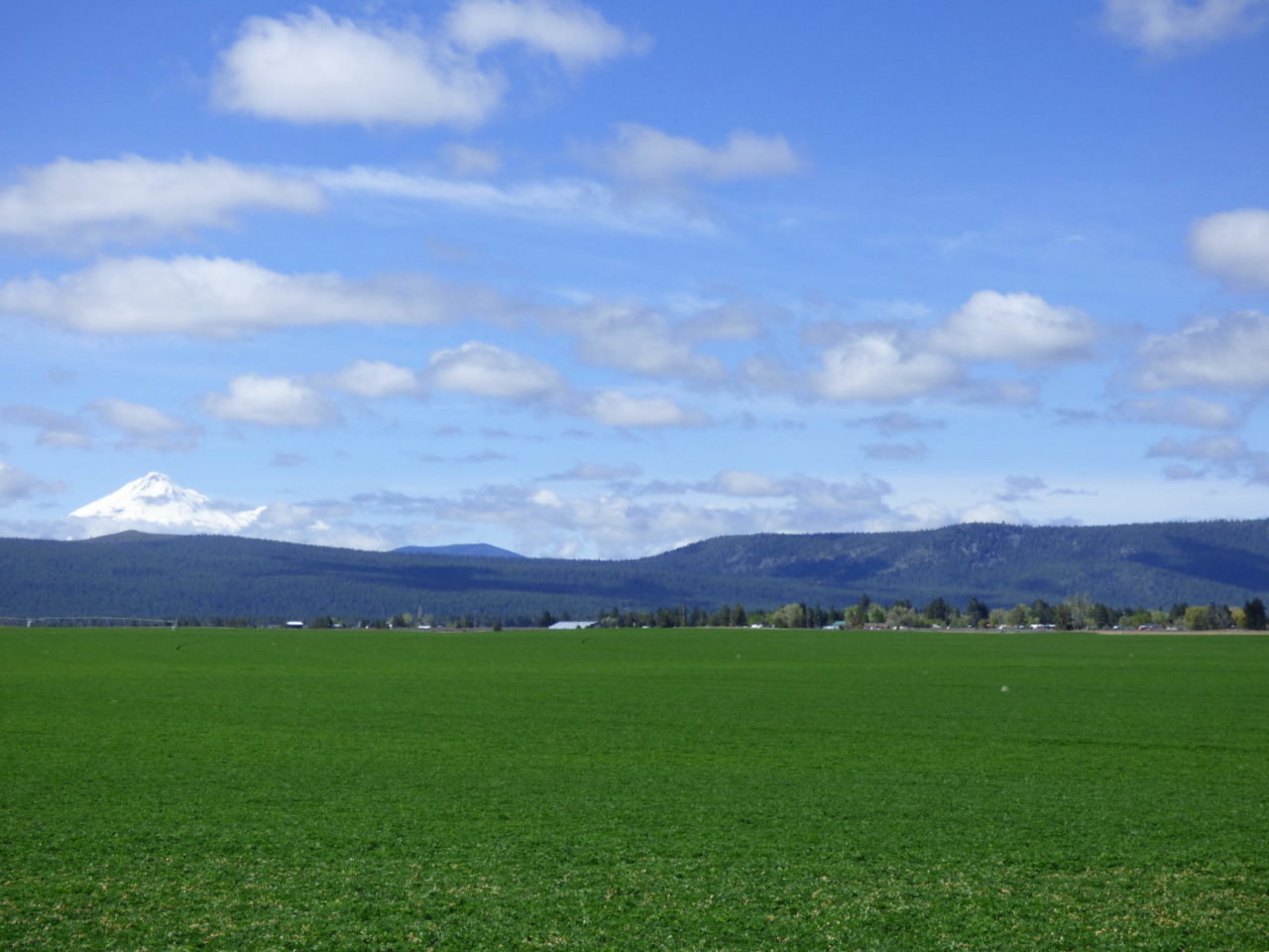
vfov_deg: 22.3
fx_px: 2420
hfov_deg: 29.4
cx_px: 634
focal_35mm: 66
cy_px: 476
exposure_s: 1/1300
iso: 100
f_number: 4.2
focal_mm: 11.21
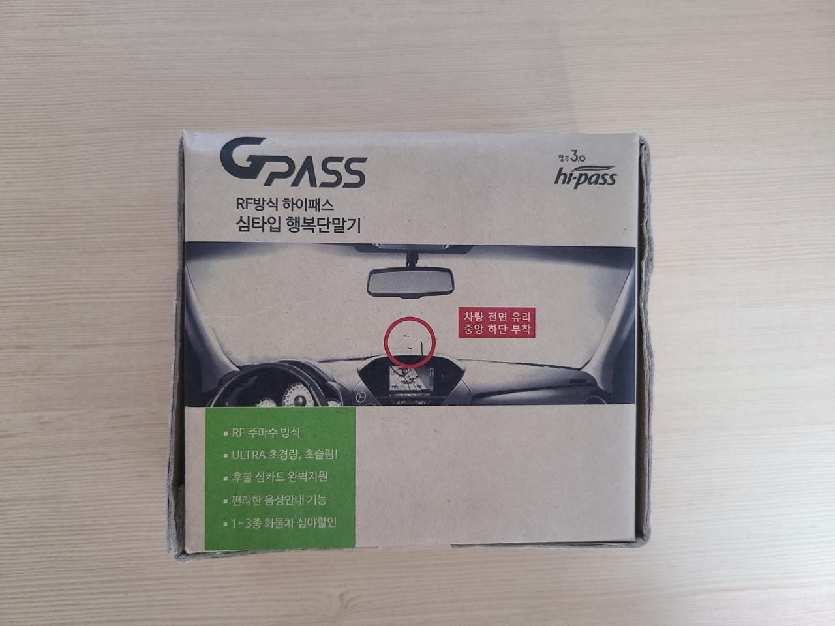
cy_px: 313
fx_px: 627
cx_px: 418
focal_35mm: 26
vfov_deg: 53.1
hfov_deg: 67.3
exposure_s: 1/40
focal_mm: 5.4
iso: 500
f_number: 1.8
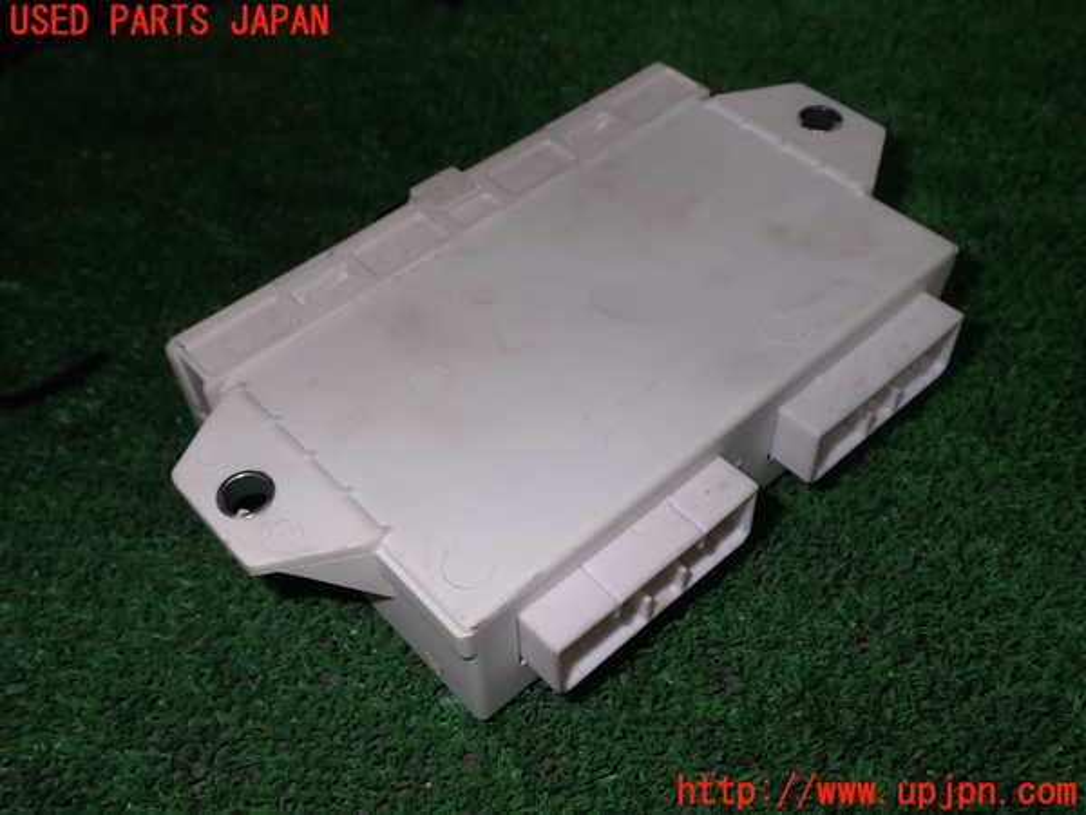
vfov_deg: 39.7
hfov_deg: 51.4
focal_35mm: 36
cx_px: 543
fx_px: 1129
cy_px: 408
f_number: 10
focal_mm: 6.37
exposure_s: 1/40
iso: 200
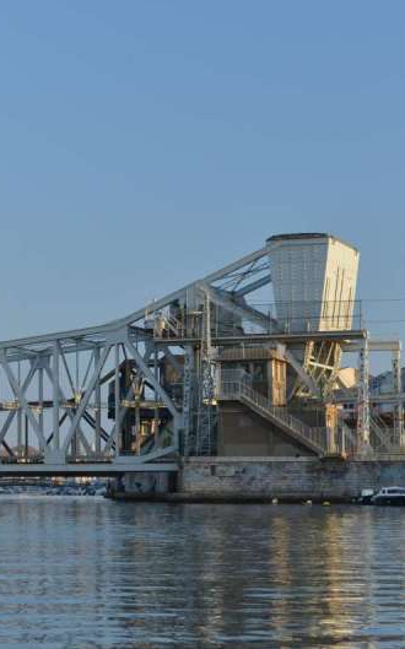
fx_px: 1910
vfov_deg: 19.3
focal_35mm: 108
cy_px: 323
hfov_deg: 11.9
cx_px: -52
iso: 720
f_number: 10
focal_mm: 70
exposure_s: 1/200
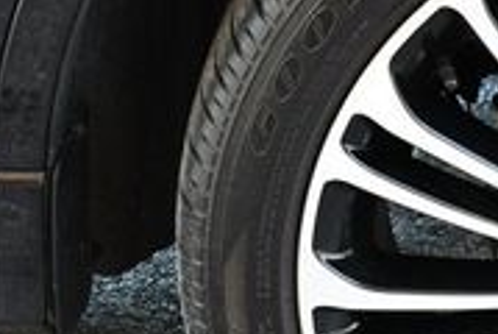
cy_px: 278
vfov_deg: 7.7
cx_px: 723
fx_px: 2480
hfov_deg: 11.1
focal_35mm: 179
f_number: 4
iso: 800
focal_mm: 25
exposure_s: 1/250
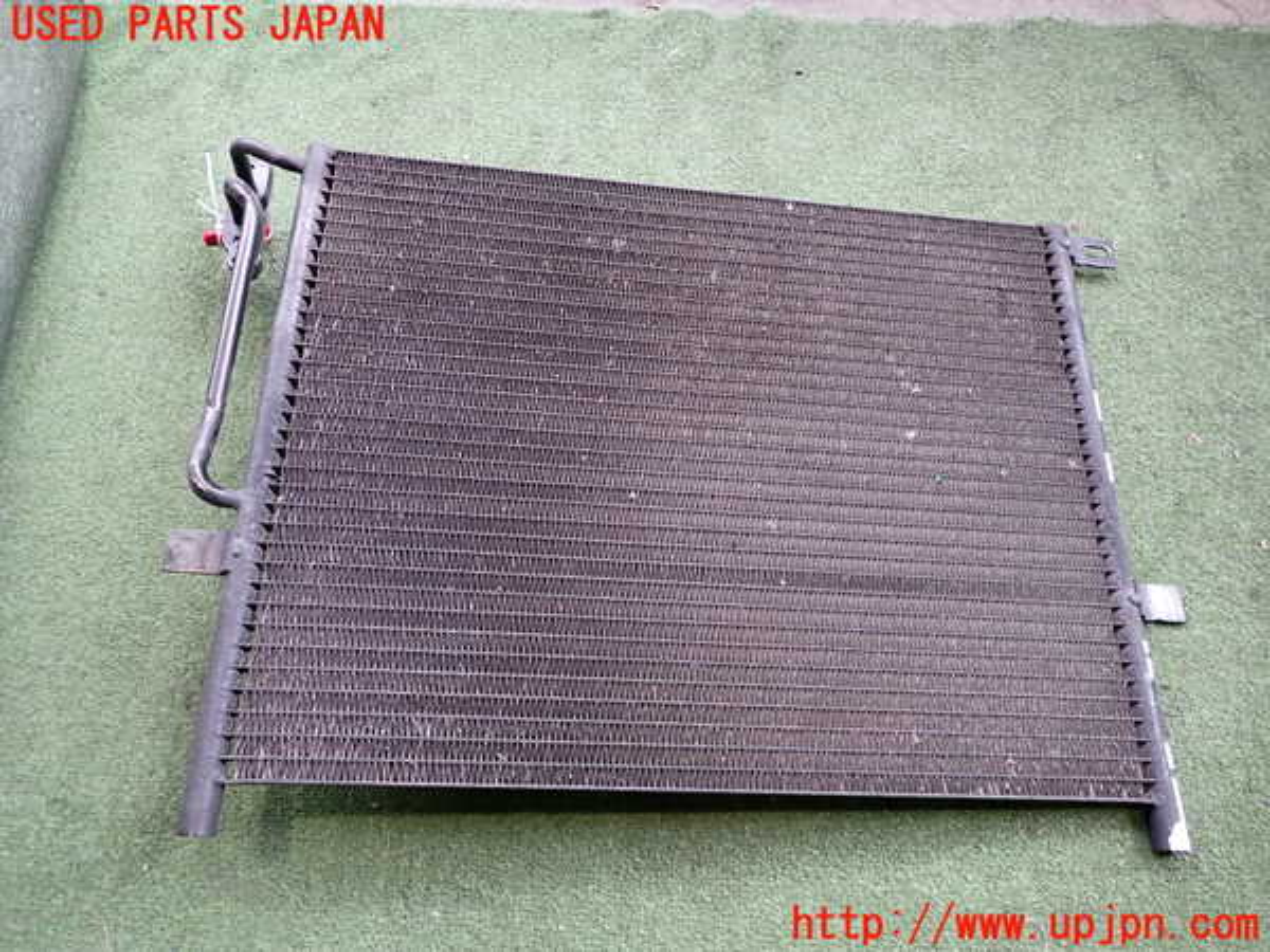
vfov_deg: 54.9
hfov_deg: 69.4
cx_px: 635
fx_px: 917
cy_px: 476
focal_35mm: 25
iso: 200
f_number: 2
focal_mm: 4.5
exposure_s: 1/50
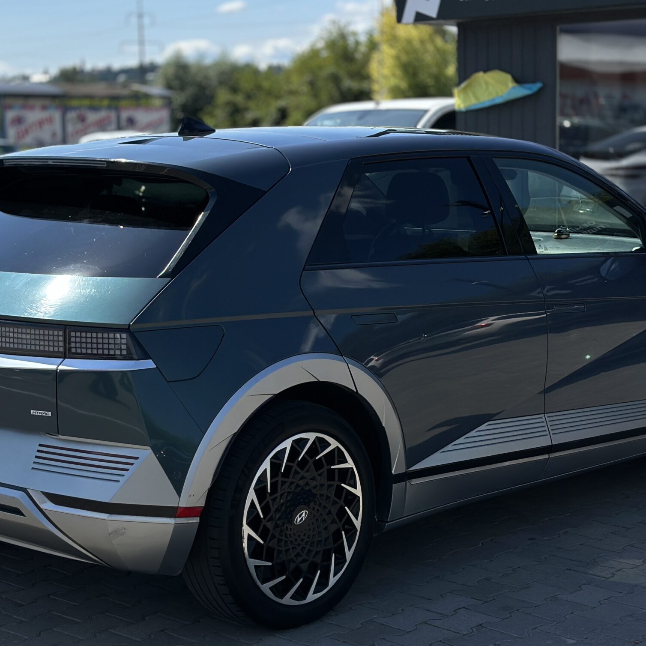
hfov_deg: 24.0
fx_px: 1520
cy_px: 315
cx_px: 309
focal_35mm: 72
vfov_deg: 24.0
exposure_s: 1/6623
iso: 100
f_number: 1.78
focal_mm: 6.86
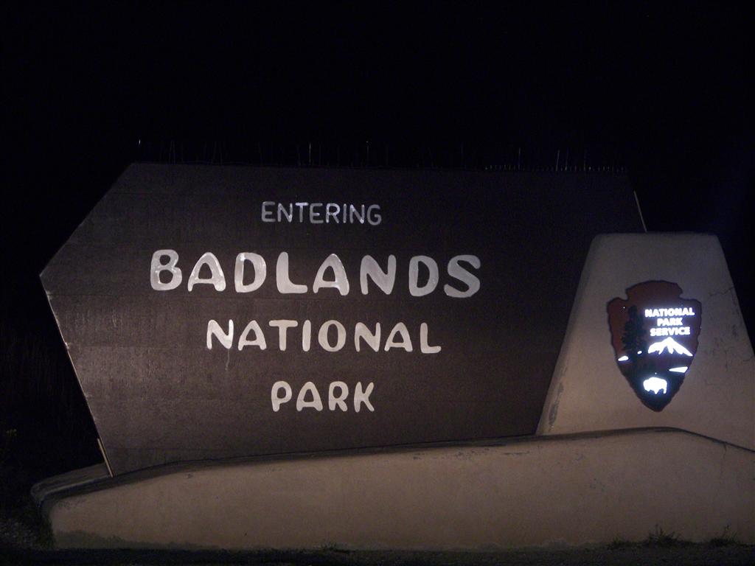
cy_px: 283
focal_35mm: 157
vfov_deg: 9.5
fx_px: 3424
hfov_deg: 12.6
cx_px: 378
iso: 200
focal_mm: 26.1
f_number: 3.2
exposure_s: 1/40
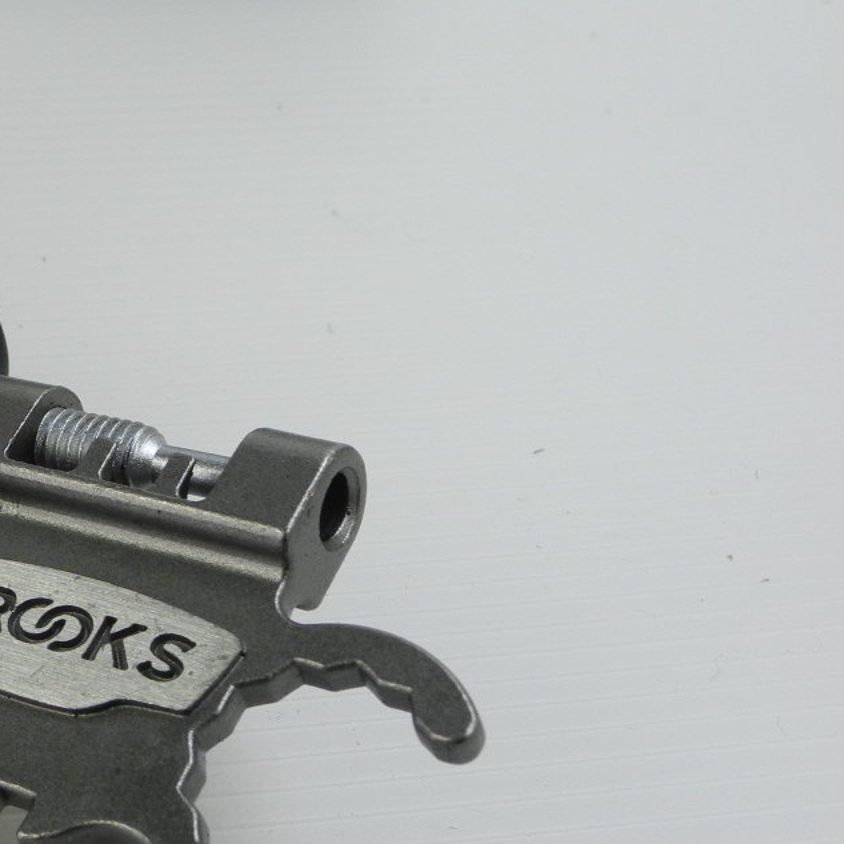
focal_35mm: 67
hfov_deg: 24.4
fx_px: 1848
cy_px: 585
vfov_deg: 25.5
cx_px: -19
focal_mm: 6.4
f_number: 4.5
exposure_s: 1/32.8
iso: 256
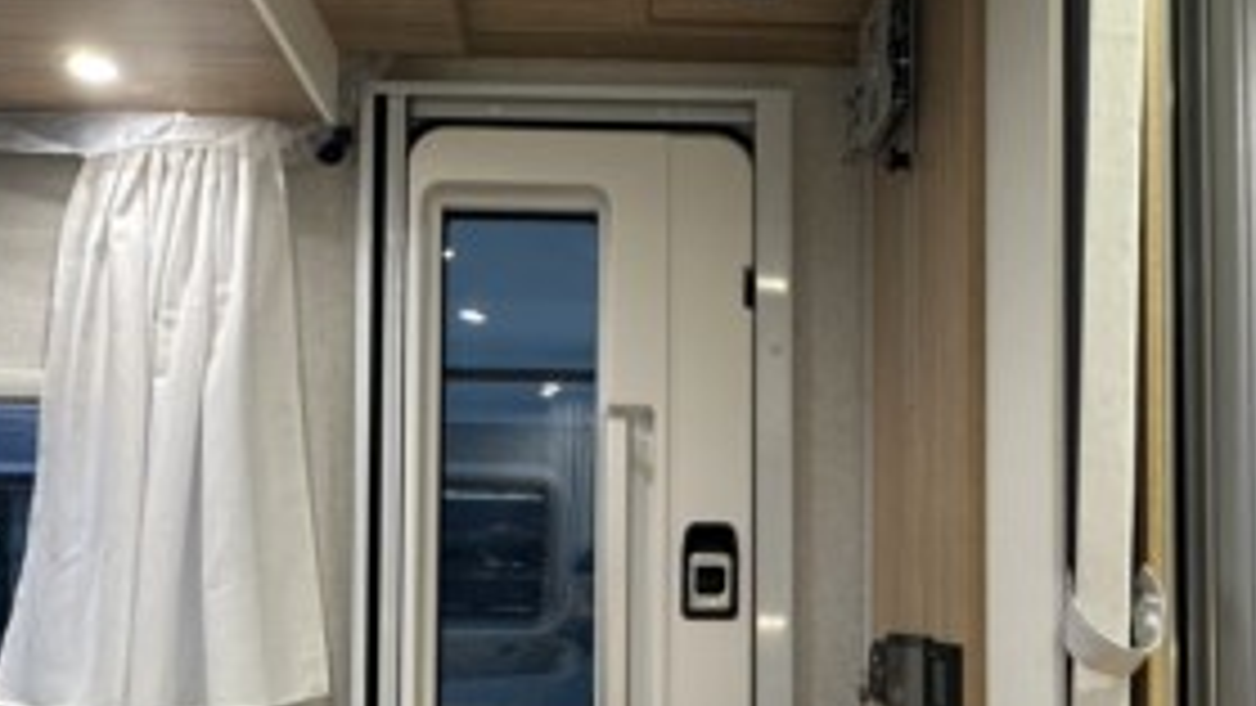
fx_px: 1166
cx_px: 657
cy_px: 549
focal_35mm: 35
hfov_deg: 56.6
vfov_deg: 32.9
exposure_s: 1/50
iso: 250
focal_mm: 2.22
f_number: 2.2
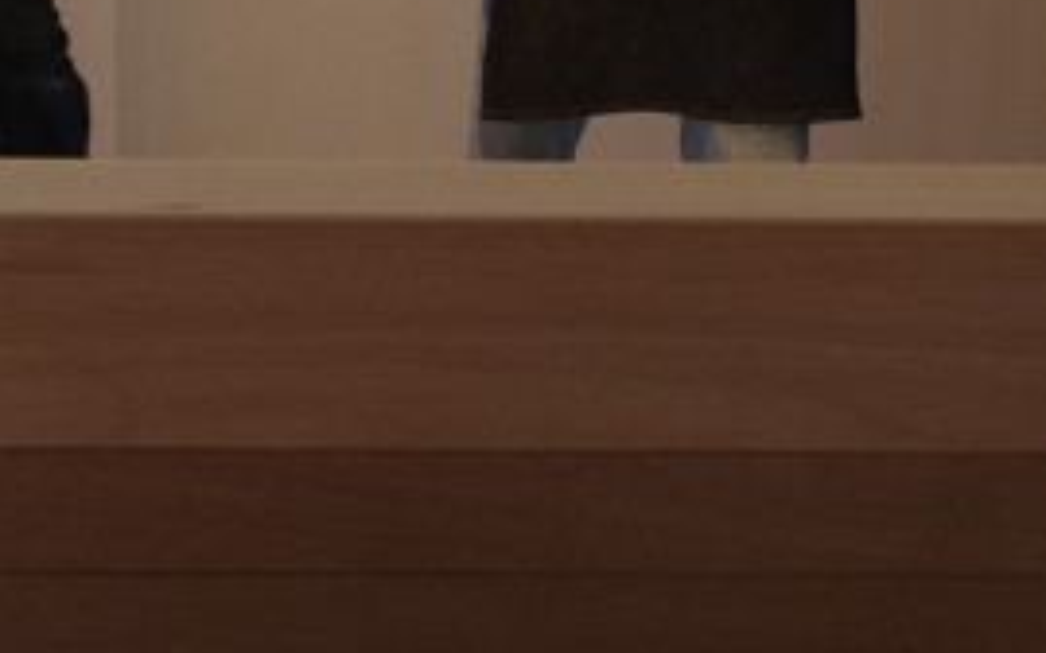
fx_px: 4646
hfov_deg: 12.8
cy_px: -352
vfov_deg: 7.9
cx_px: 420
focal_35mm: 163
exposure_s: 1/200
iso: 200
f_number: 3.2
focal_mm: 28
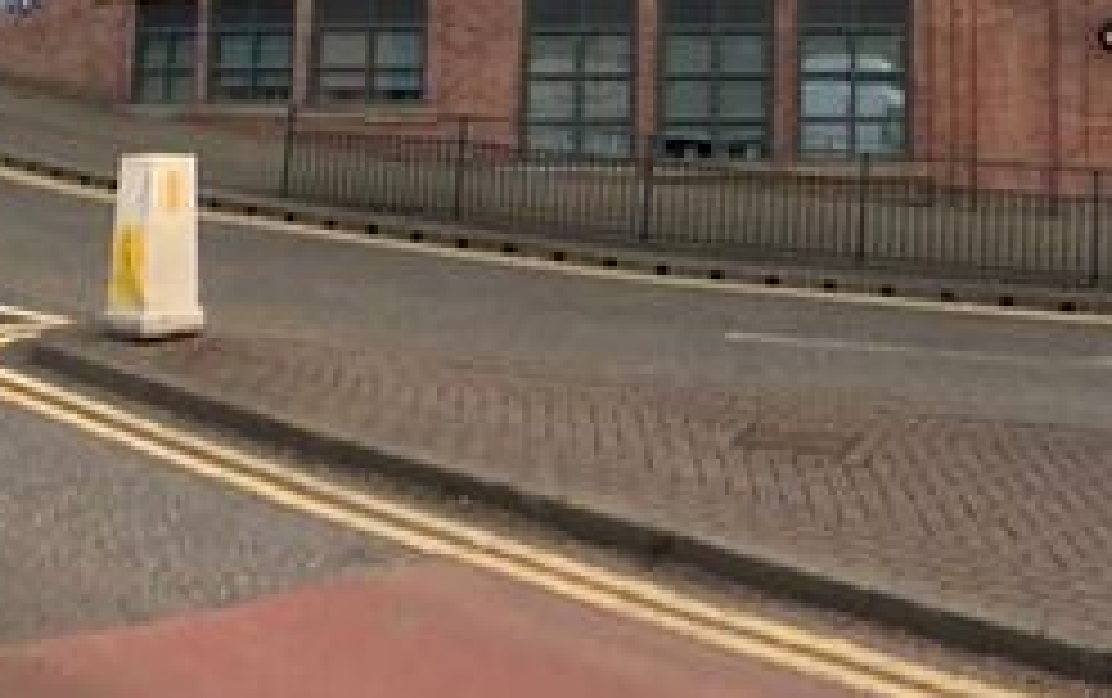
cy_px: -124
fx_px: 2549
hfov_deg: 23.9
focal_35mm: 84
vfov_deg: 15.1
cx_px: 1004
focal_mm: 4
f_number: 1.8
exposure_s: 1/215
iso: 20
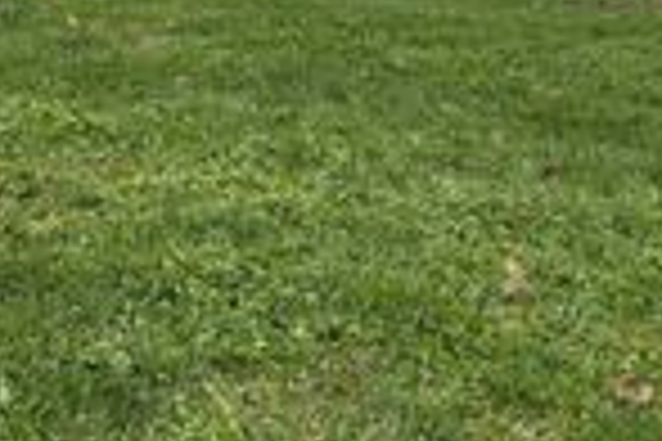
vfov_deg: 15.2
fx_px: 1563
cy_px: -151
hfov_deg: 23.9
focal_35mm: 85
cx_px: 248
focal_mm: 6.76
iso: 100
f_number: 1.78
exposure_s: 1/1060
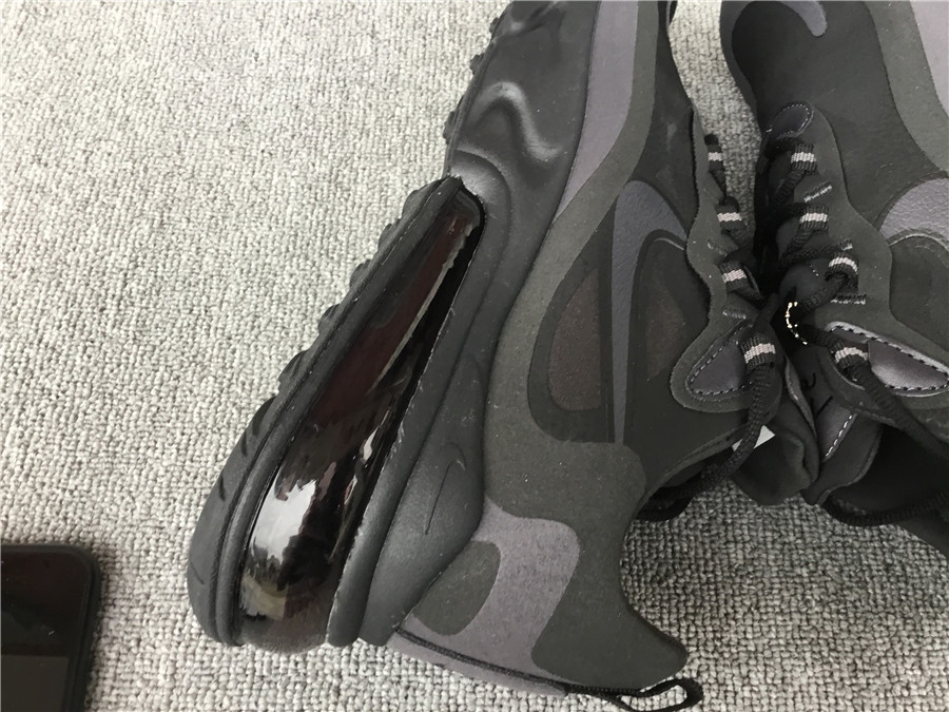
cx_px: 474
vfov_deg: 45.4
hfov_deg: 58.4
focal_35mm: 31
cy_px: 356
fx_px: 850
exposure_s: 1/33
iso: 40
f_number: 2.4
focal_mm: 3.3
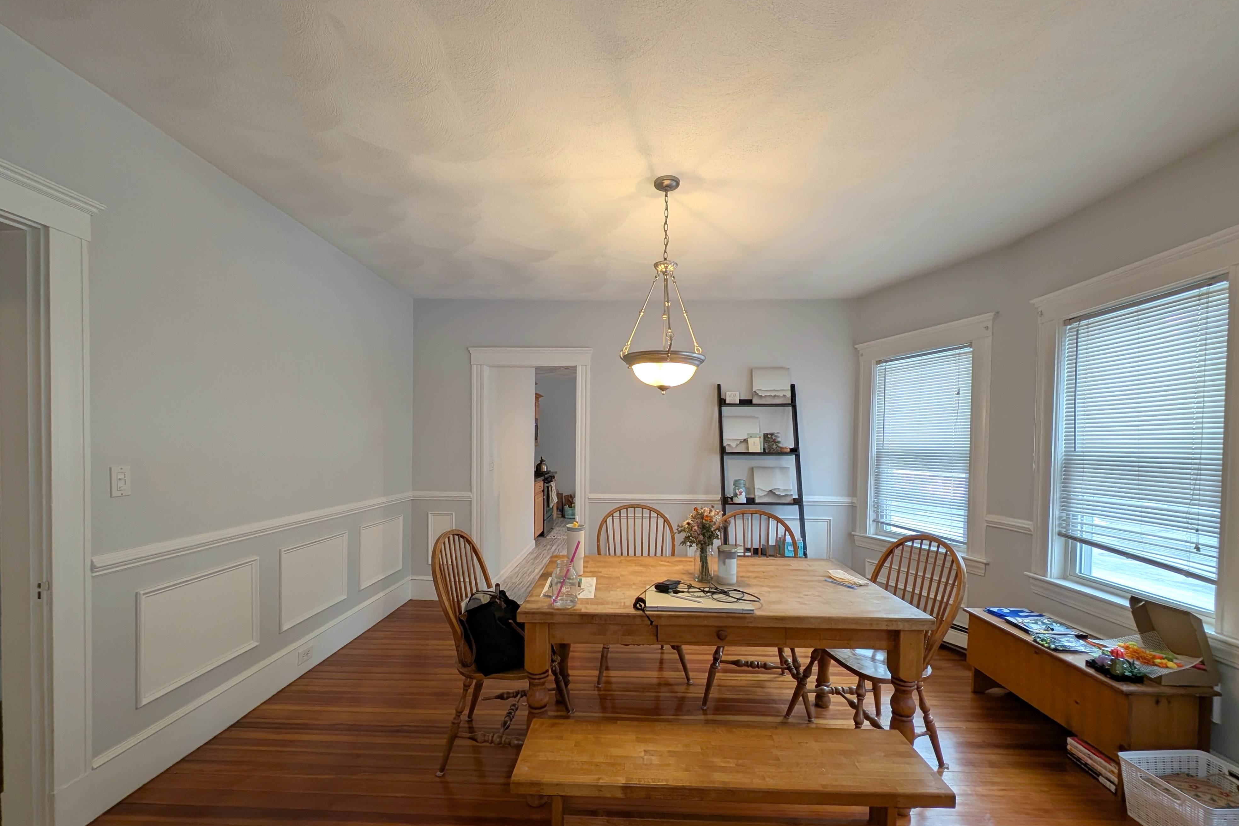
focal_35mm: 13
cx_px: 618
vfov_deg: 85.1
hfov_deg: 108.3
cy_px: 456
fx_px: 447
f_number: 1.95
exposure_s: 1/30
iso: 42
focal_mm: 2.23
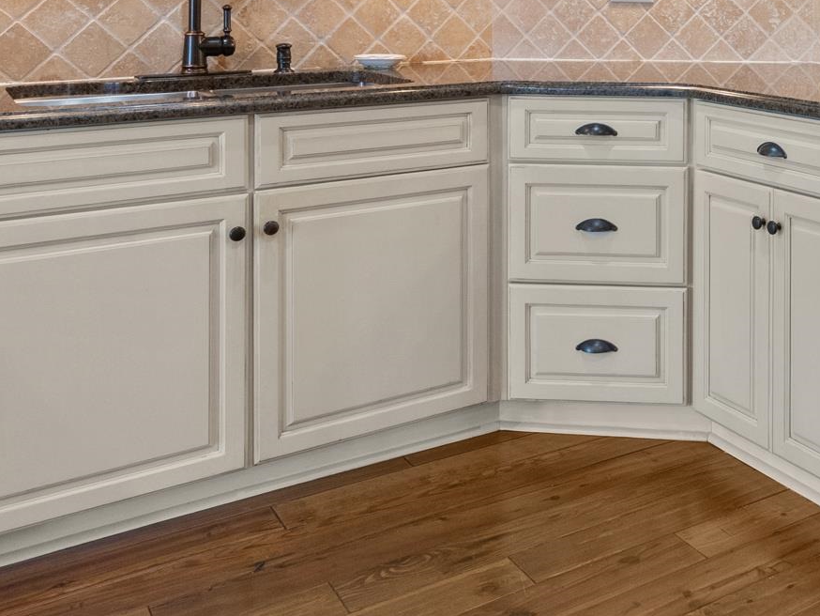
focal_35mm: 44
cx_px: 812
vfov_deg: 30.1
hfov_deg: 38.4
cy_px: -28
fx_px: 1043
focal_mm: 16
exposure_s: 1/15
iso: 800
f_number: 8
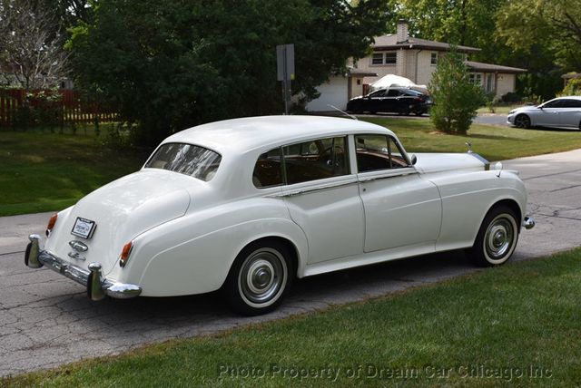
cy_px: 194
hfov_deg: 38.8
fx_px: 824
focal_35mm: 51
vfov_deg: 26.5
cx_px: 290
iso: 200
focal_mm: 34
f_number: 8
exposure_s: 1/500
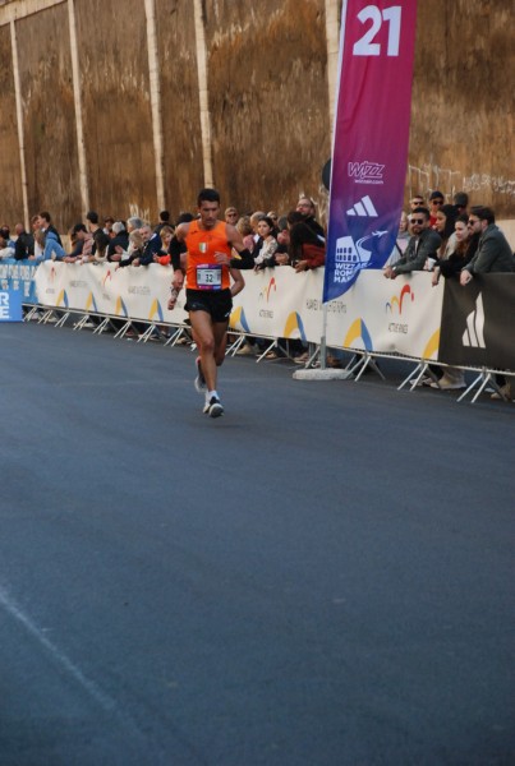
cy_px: 383
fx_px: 3042
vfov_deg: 14.4
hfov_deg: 9.7
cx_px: 258
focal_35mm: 142
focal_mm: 95
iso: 1000
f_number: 5.6
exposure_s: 1/640
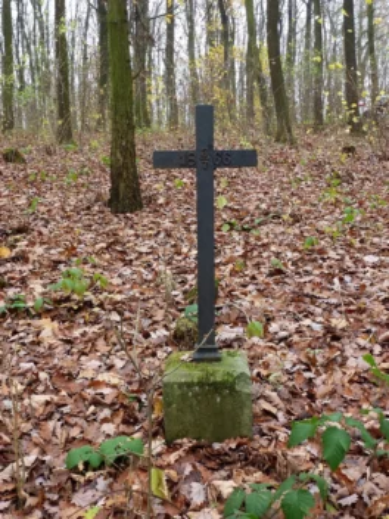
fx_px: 539
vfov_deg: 51.4
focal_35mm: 36
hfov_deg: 39.7
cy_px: 260
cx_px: 194
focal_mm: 6.4
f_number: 3.7
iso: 250
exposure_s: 1/60
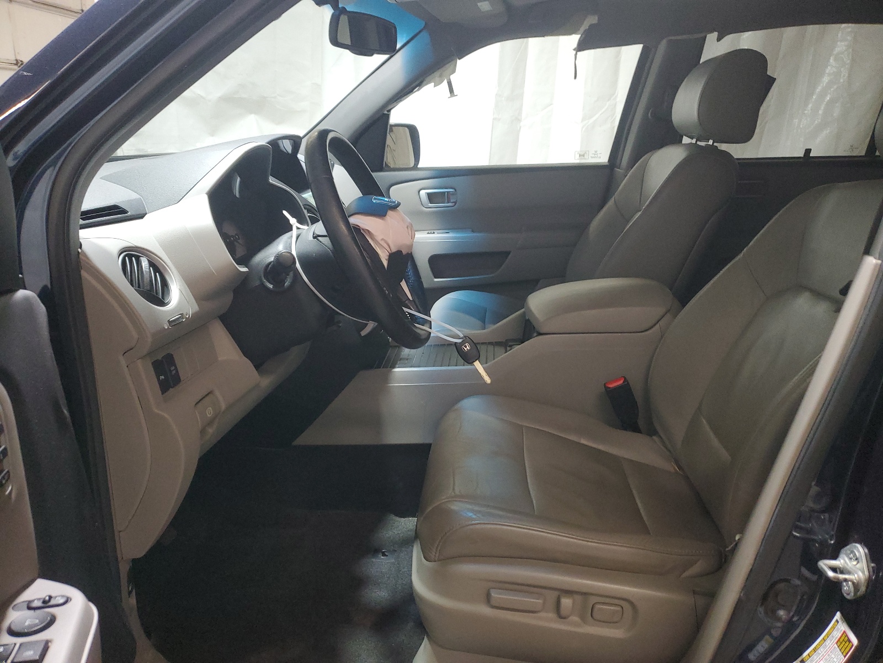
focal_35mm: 26
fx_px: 663
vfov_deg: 53.1
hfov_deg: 67.3
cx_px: 442
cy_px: 332
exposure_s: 1/60.2
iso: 172
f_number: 1.5
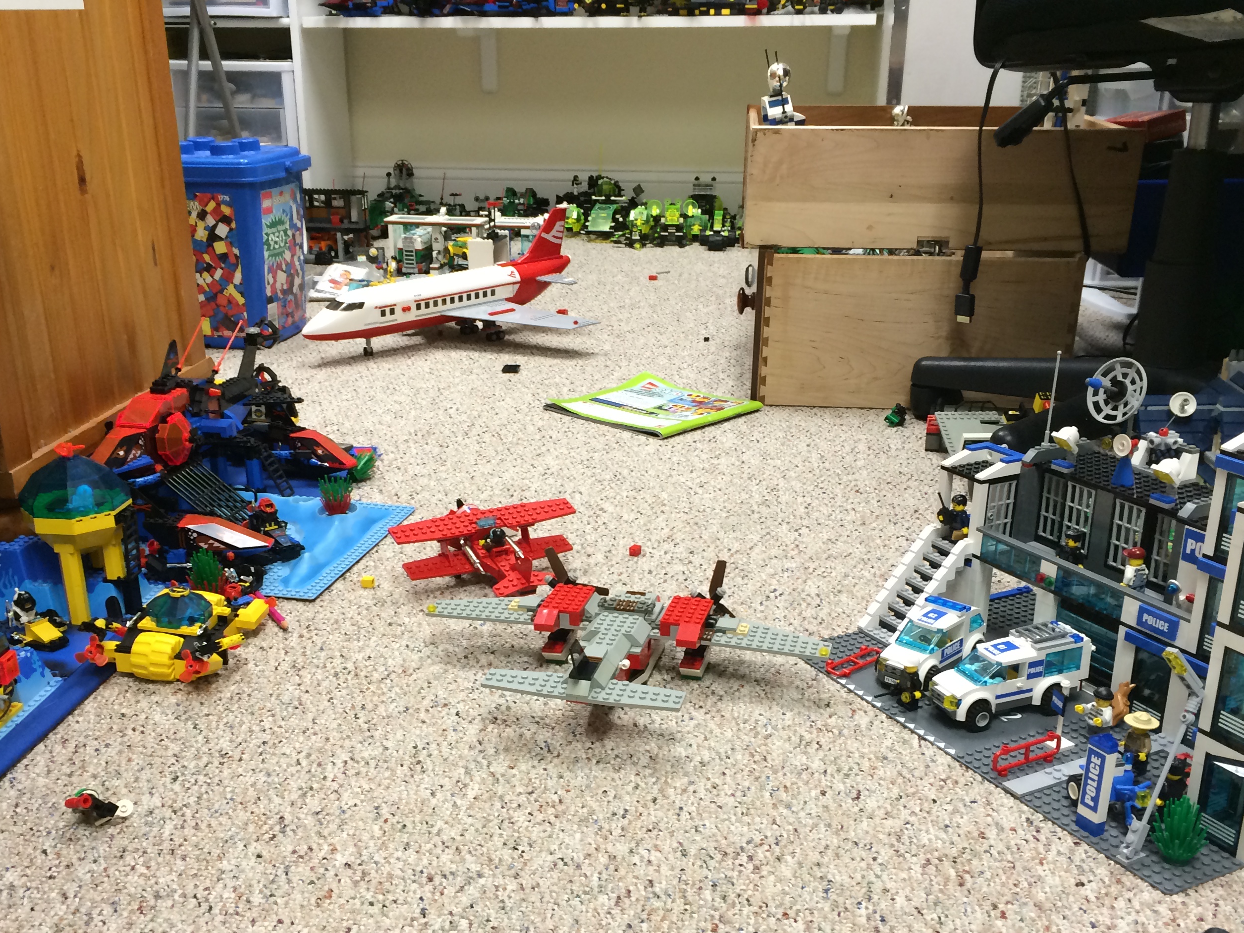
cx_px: 596
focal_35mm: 39
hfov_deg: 47.9
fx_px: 1401
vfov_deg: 36.5
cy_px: 604
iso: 80
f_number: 2.2
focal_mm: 4.12
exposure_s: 1/30
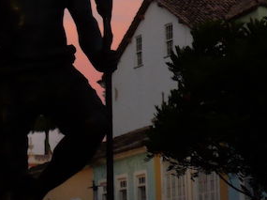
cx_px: 40
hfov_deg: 9.5
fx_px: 1602
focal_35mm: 208
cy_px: -26
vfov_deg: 7.1
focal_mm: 12.2
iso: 100
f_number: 4.2
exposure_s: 1/50
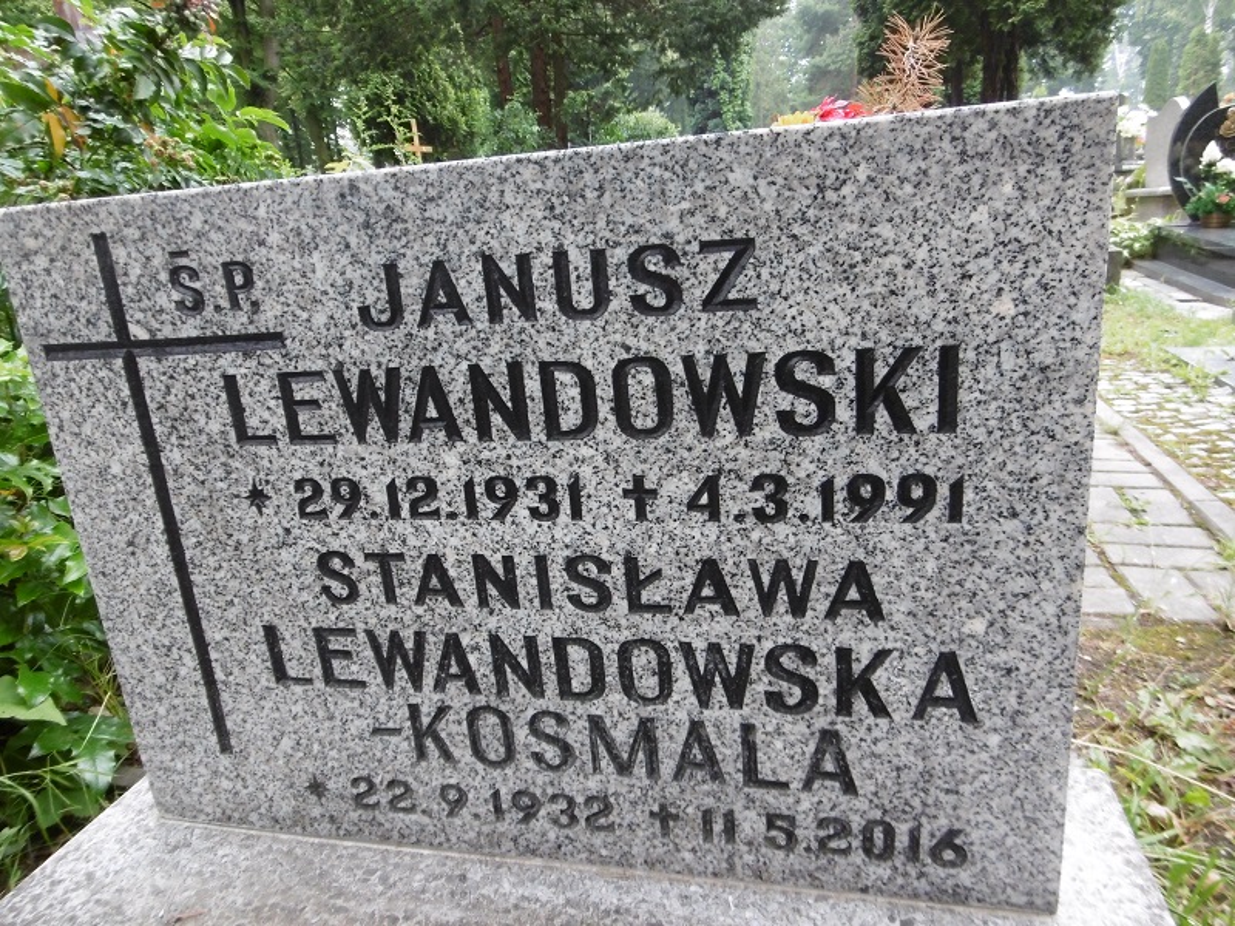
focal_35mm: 24
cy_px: 463
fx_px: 856
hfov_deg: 71.6
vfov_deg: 56.8
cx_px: 618
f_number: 3.1
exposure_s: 1/60
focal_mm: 4.3
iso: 160
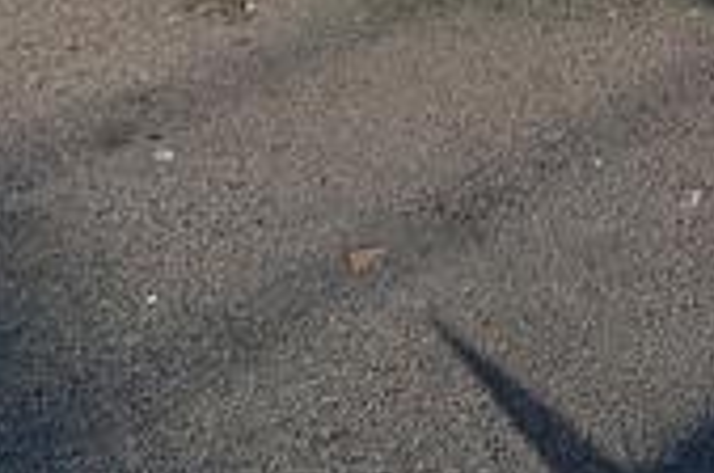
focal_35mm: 80
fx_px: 1584
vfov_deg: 13.9
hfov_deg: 25.0
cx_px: 556
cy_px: -515
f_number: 8
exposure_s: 1/250
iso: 100
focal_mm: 18
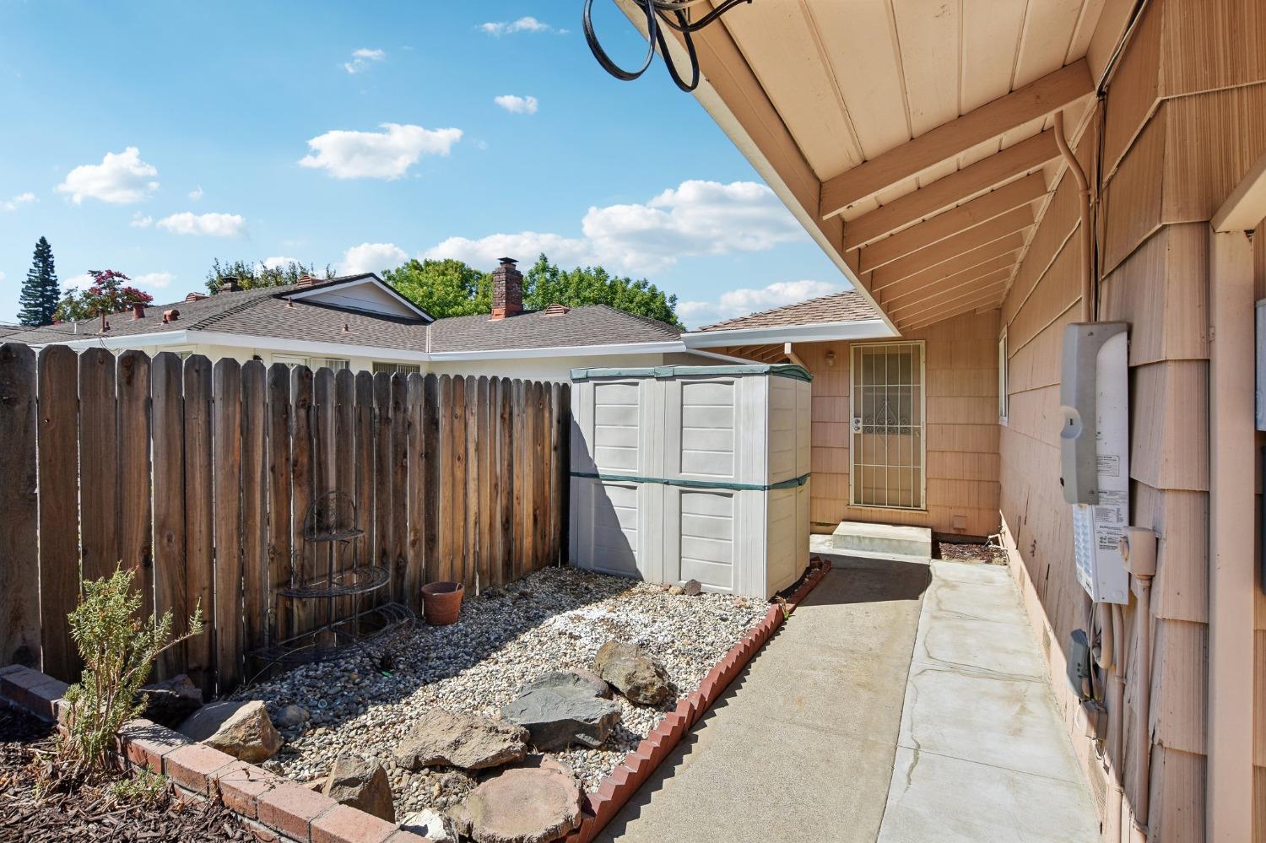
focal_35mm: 17
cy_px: 422
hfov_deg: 92.5
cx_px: 633
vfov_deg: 69.6
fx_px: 606
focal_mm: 11.5
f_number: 8
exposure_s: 1/250
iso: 100
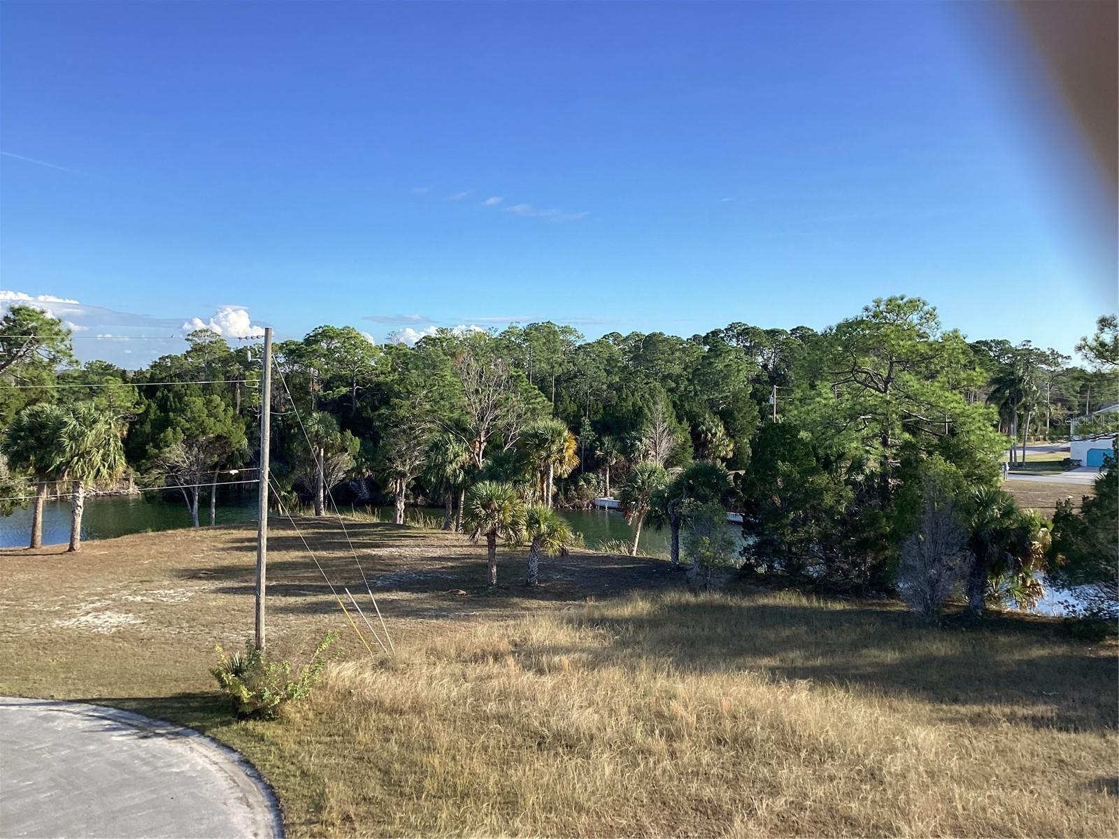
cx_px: 560
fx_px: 1002
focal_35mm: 31
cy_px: 420
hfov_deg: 58.4
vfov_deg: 45.4
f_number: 2.4
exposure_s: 1/905
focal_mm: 3.3
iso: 25
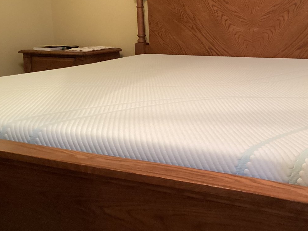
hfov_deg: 39.3
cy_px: 92
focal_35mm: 47
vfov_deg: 30.8
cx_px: 231
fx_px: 418
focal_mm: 3.3
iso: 320
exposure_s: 1/60
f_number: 2.4
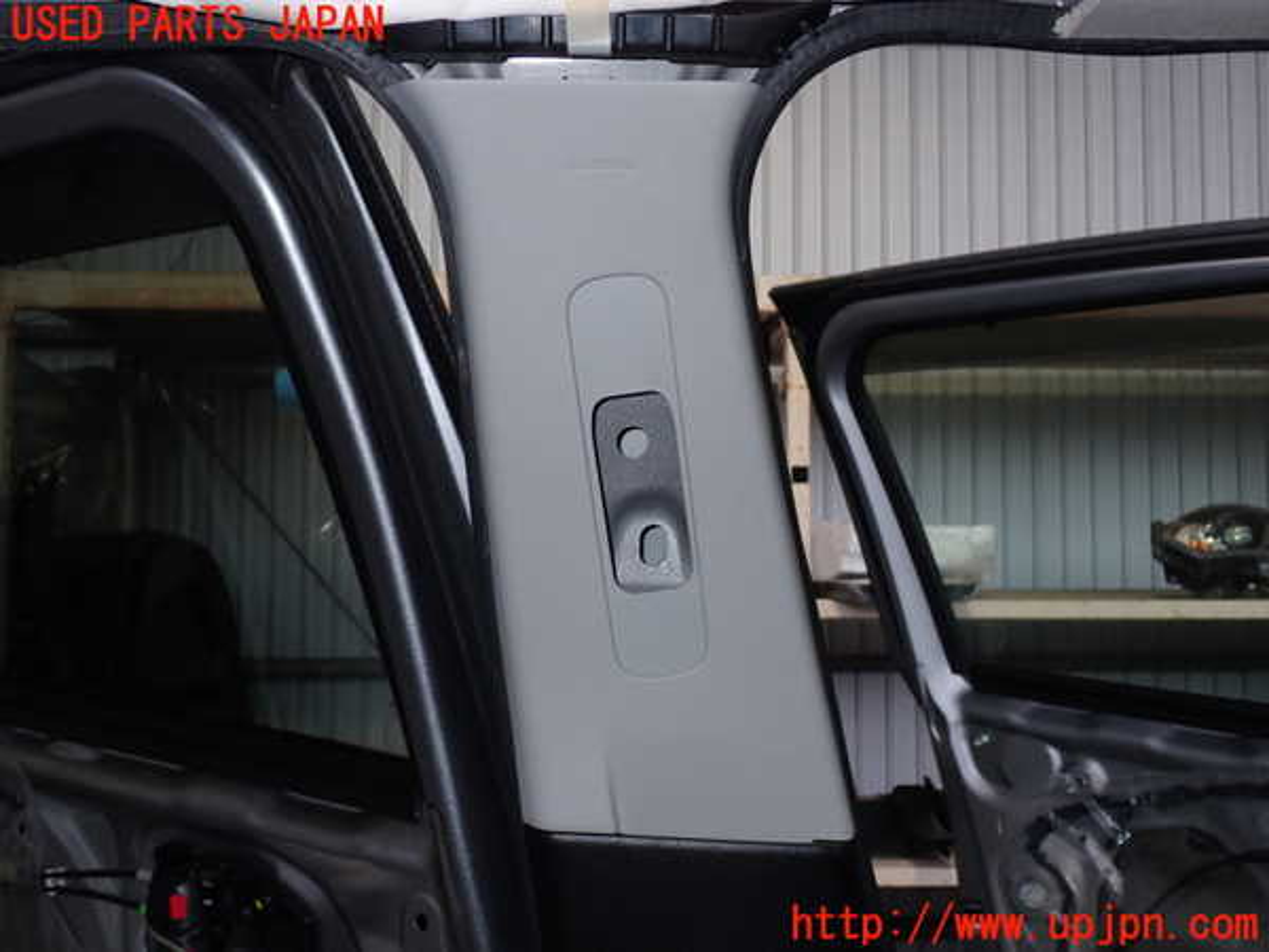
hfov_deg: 51.4
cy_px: 476
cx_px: 634
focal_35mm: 36
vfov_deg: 39.7
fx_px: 1320
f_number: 3.5
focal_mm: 6.37
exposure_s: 1/40
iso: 200
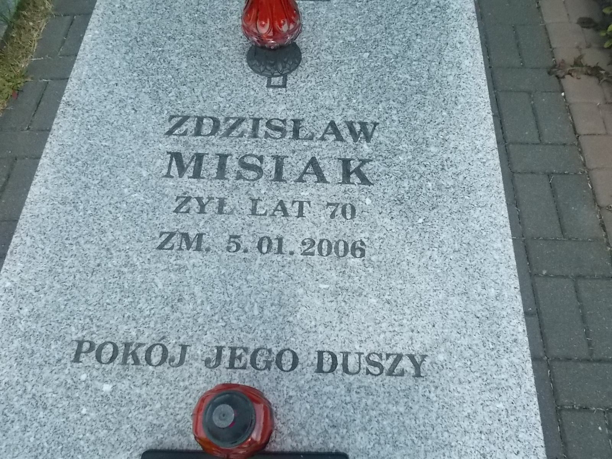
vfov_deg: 53.1
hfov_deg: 67.3
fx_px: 460
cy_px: 230
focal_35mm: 26
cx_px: 306
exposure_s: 1/500
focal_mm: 4.6
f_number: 8
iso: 400
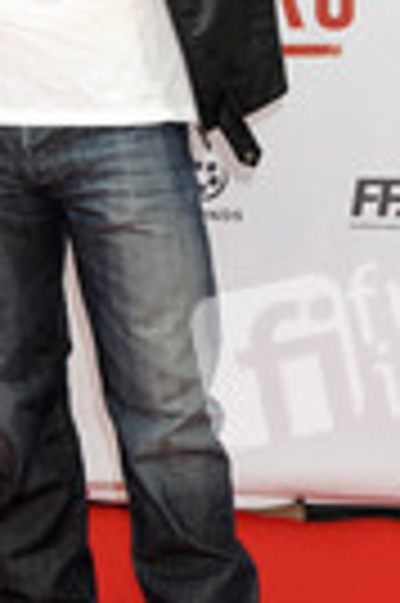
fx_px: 2189
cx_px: 13
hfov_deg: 10.4
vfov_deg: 15.6
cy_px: 117
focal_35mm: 131
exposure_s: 1/160
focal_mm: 44
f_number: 5
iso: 500
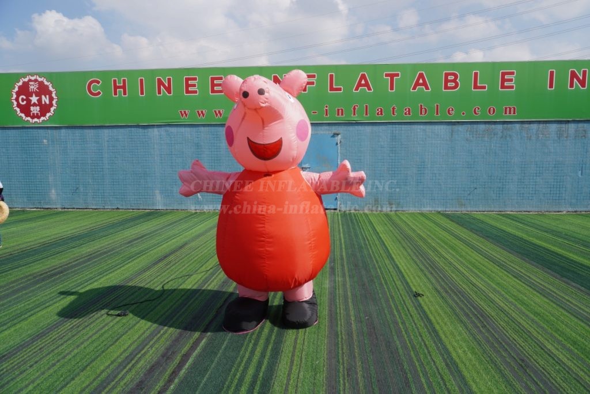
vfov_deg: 53.1
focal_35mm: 24
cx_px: 295
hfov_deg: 73.7
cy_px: 197
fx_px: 393
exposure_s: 1/320
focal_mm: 16
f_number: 8
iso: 100
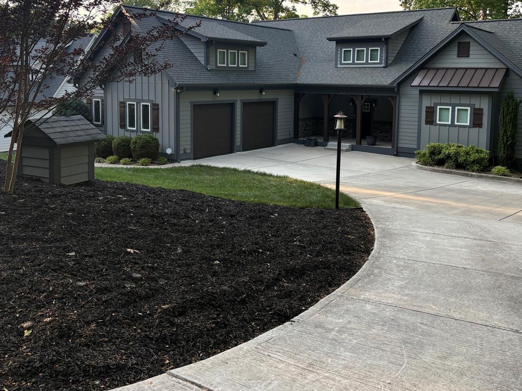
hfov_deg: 52.6
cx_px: 261
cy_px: 139
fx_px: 528
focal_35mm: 35
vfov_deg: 40.3
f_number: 1.6
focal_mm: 5.96
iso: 64
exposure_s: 1/660
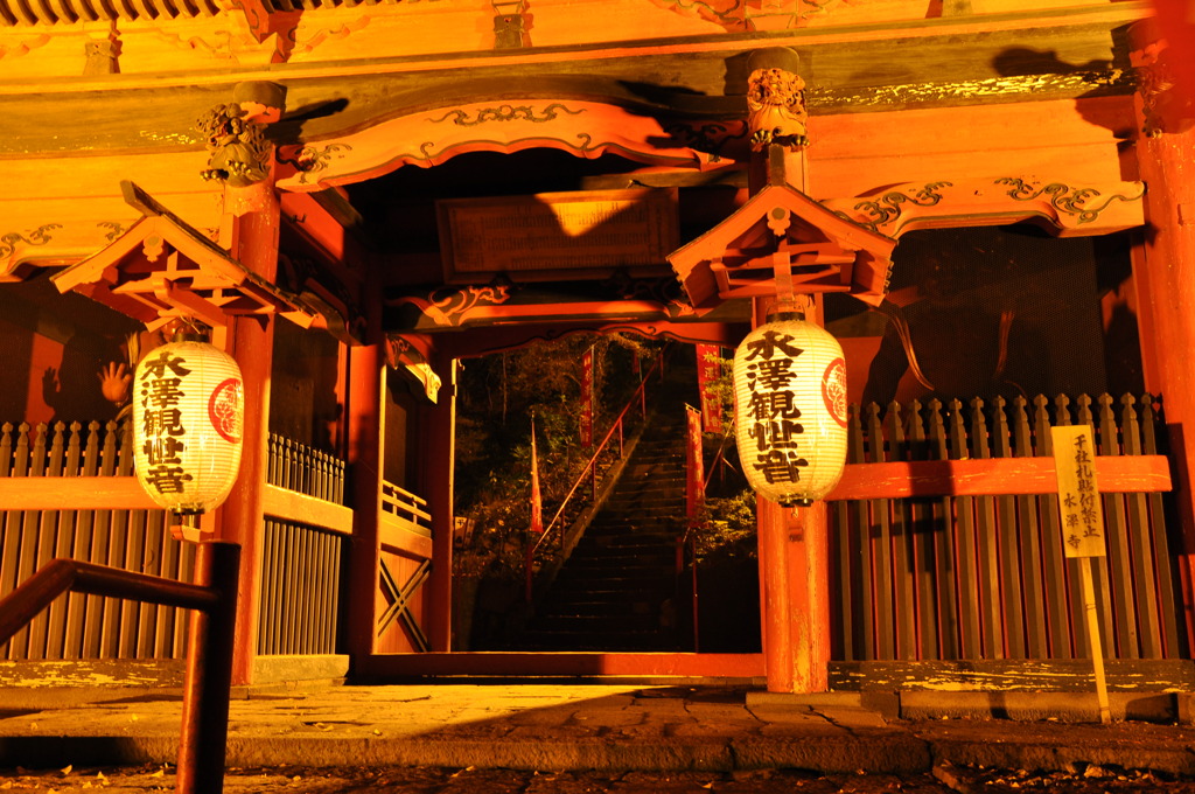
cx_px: 598
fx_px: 1193
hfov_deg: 53.2
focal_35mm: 36
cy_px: 397
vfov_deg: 36.8
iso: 400
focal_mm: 24
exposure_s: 1/1.3
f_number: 7.1
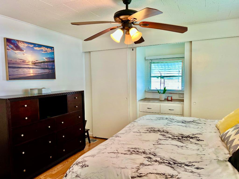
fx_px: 180
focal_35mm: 26
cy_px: 90
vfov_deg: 53.1
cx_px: 120
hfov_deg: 67.3
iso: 125
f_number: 1.5
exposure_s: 1/120
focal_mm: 5.7
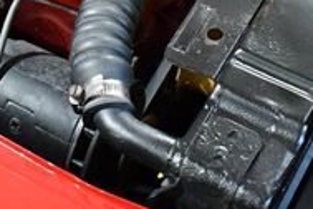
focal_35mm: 122
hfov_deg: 16.5
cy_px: -111
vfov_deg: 10.8
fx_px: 1061
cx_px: 8
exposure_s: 1/100
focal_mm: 18
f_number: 3.5
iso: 3200
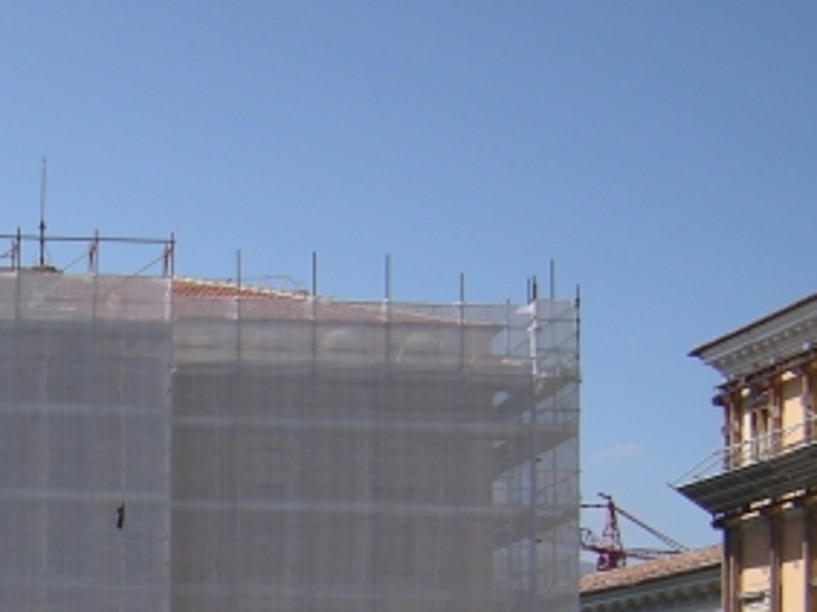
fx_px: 2075
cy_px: 818
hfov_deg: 20.8
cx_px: -168
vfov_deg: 15.8
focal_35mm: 88
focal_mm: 5.3
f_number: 5.8
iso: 64
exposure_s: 1/264
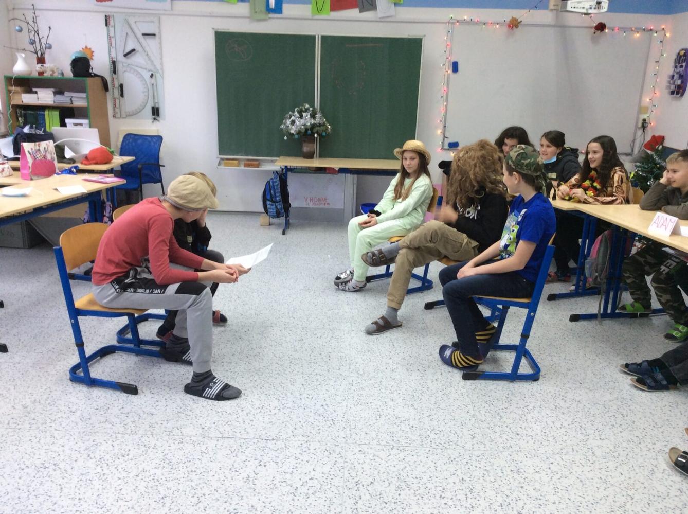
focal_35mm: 32
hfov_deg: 56.9
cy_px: 257
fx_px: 635
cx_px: 344
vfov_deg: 44.0
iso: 50
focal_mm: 3.3
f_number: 2.4
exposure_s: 1/25
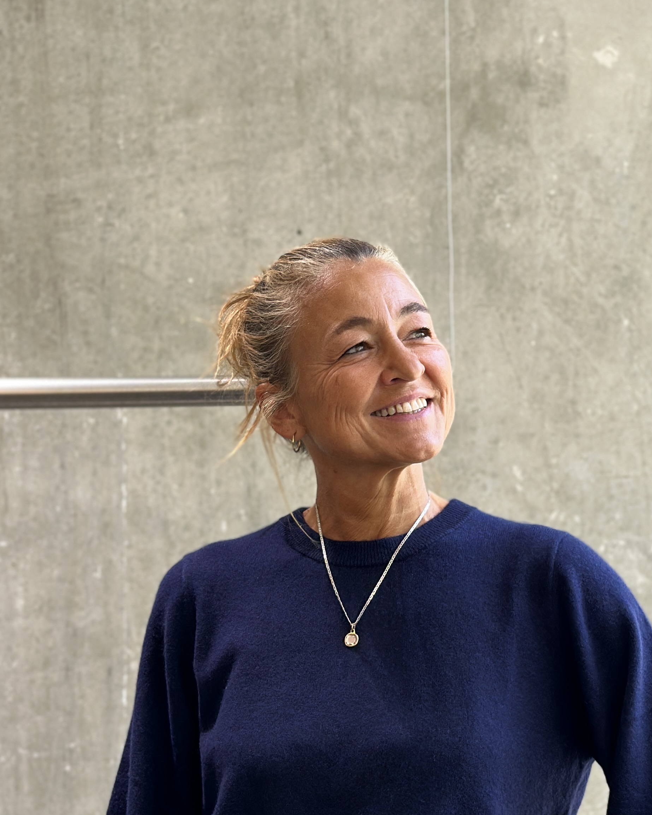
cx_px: 331
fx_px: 1978
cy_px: 615
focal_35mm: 82
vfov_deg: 23.0
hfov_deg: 18.7
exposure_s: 1/121
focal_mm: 6.86
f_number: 1.78
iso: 100
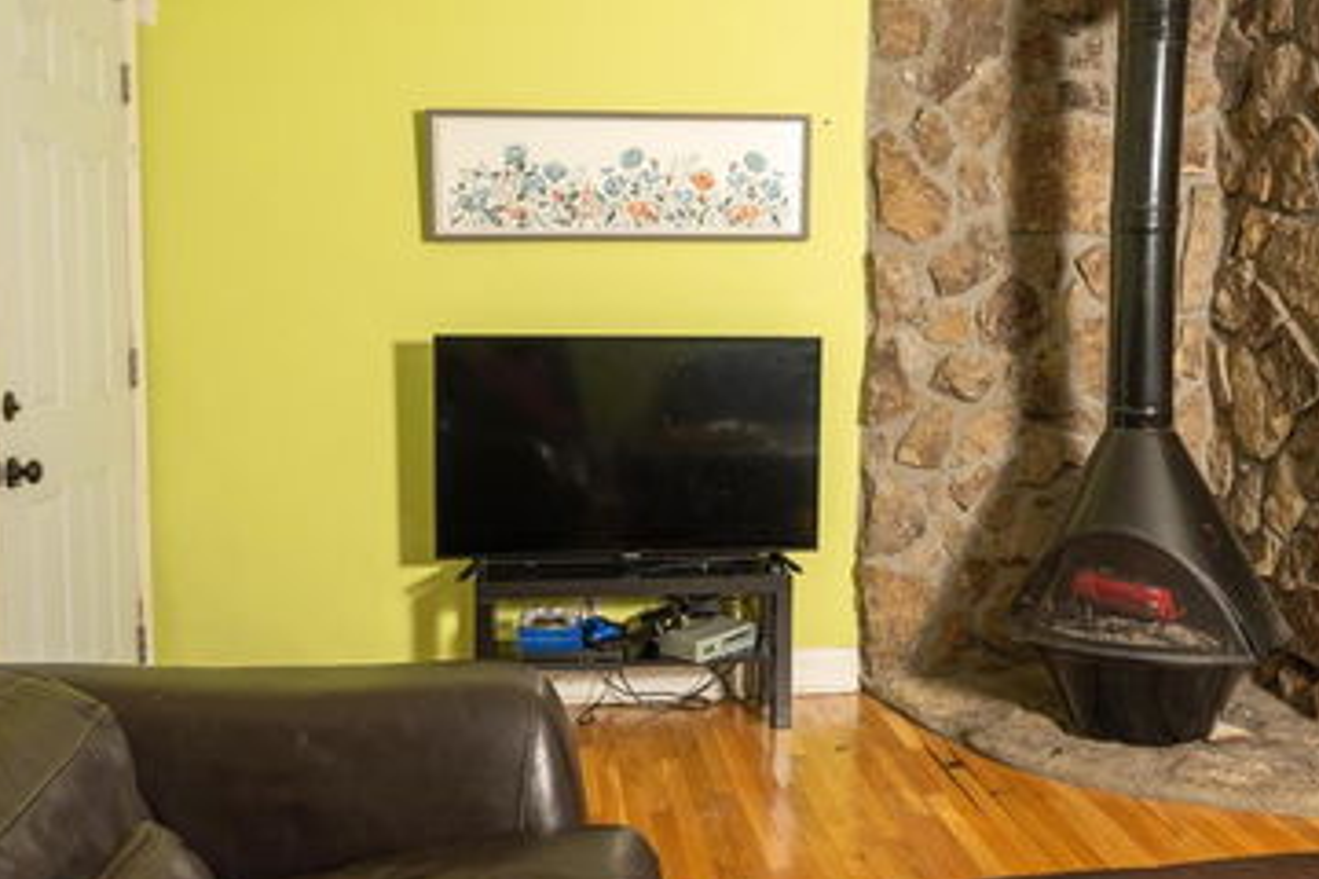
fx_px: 1209
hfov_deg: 57.1
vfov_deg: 39.8
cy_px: 348
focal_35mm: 33
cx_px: 718
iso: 100
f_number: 4
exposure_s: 1/60
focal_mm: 16.5
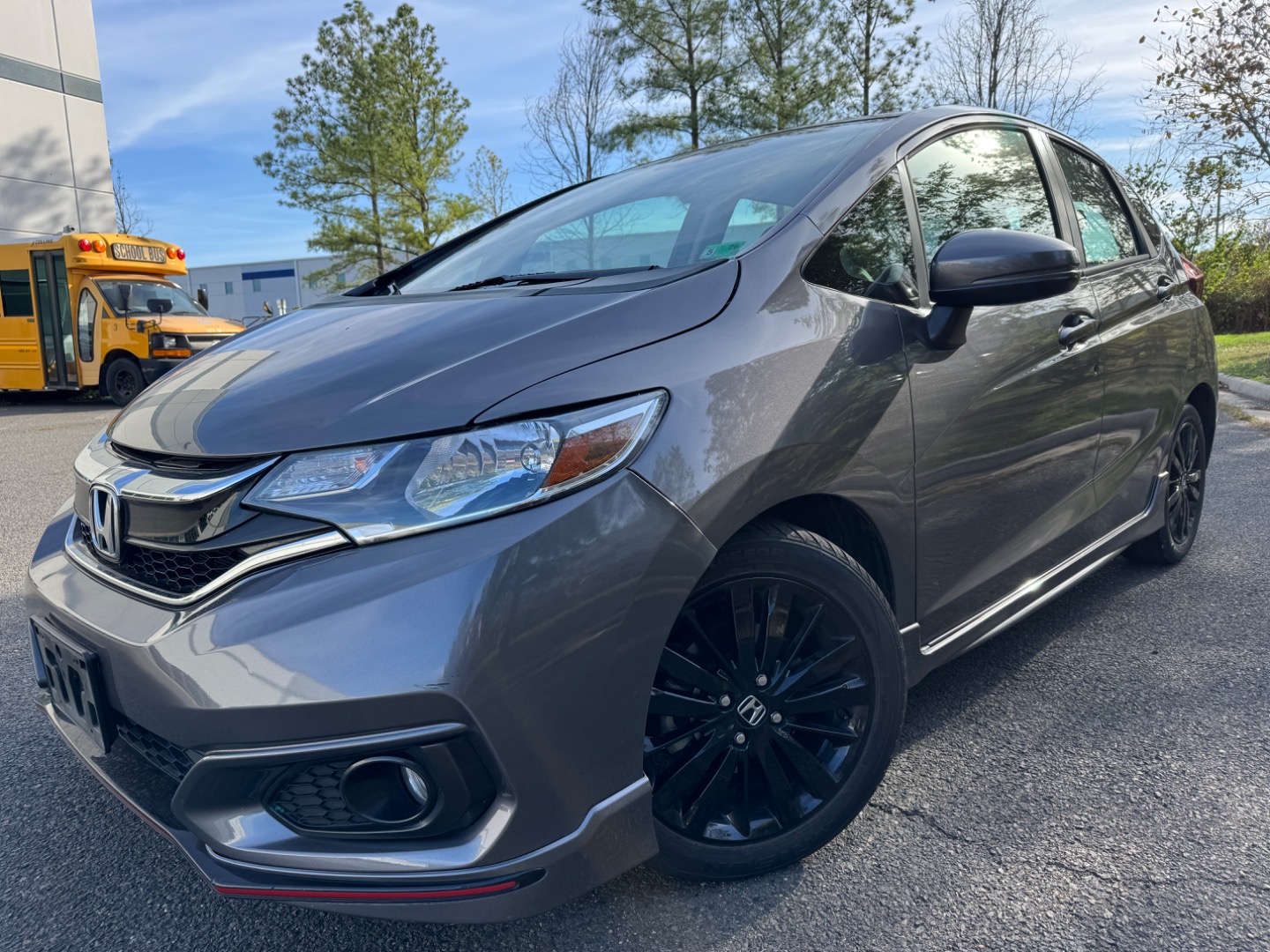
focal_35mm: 24
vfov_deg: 56.8
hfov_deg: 71.6
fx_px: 881
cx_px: 635
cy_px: 476
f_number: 1.78
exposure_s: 1/1285
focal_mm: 6.76
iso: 80
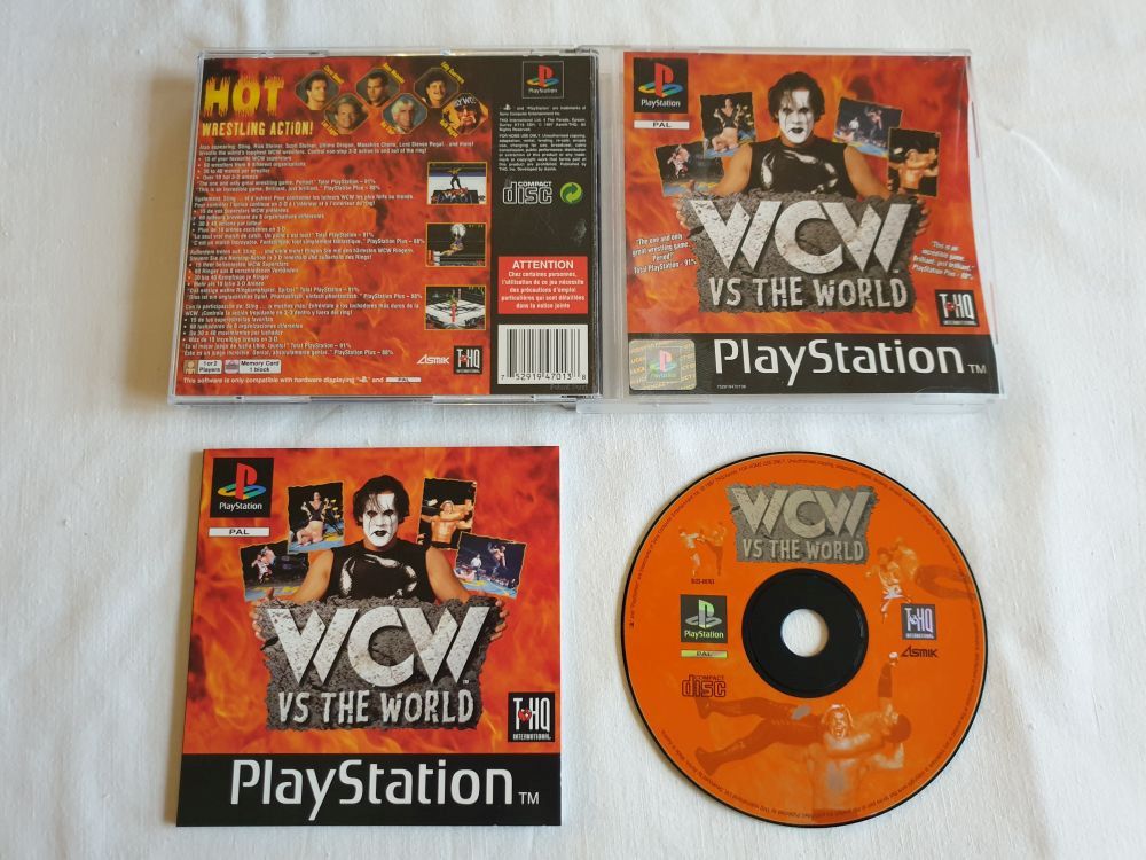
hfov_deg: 67.3
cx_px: 573
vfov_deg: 53.1
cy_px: 430
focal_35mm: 26
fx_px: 861
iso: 250
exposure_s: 1/33
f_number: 1.5
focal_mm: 4.3
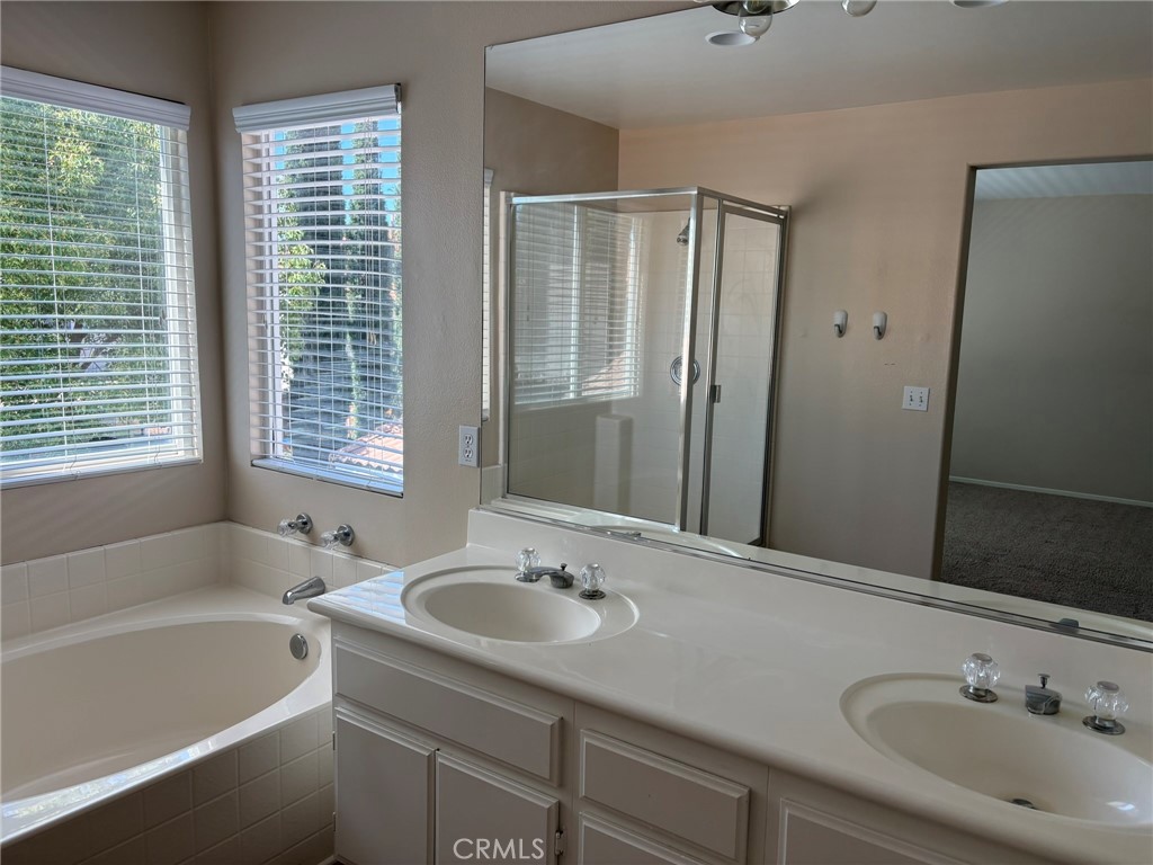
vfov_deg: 53.1
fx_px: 866
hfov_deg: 67.3
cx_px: 576
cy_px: 432
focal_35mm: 26
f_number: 1.6
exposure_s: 1/352
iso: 64
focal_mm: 5.96
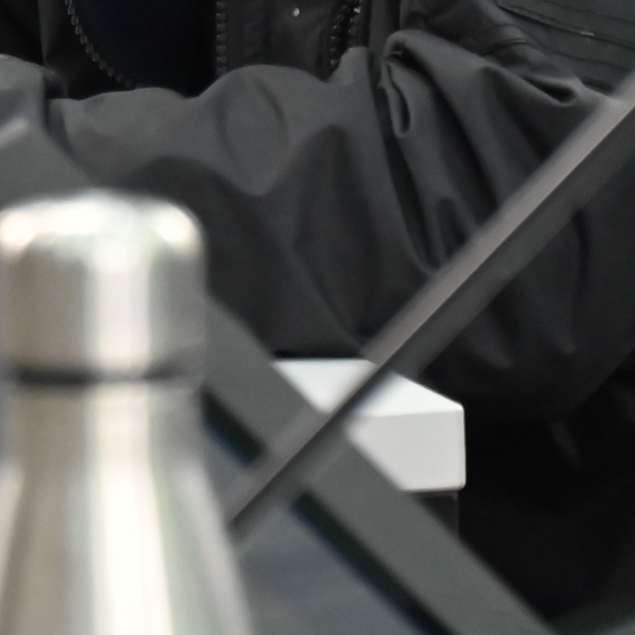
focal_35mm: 787
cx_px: -130
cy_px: -417
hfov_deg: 2.2
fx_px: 16333
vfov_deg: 2.2
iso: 2500
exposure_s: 1/125
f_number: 6.3
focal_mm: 125
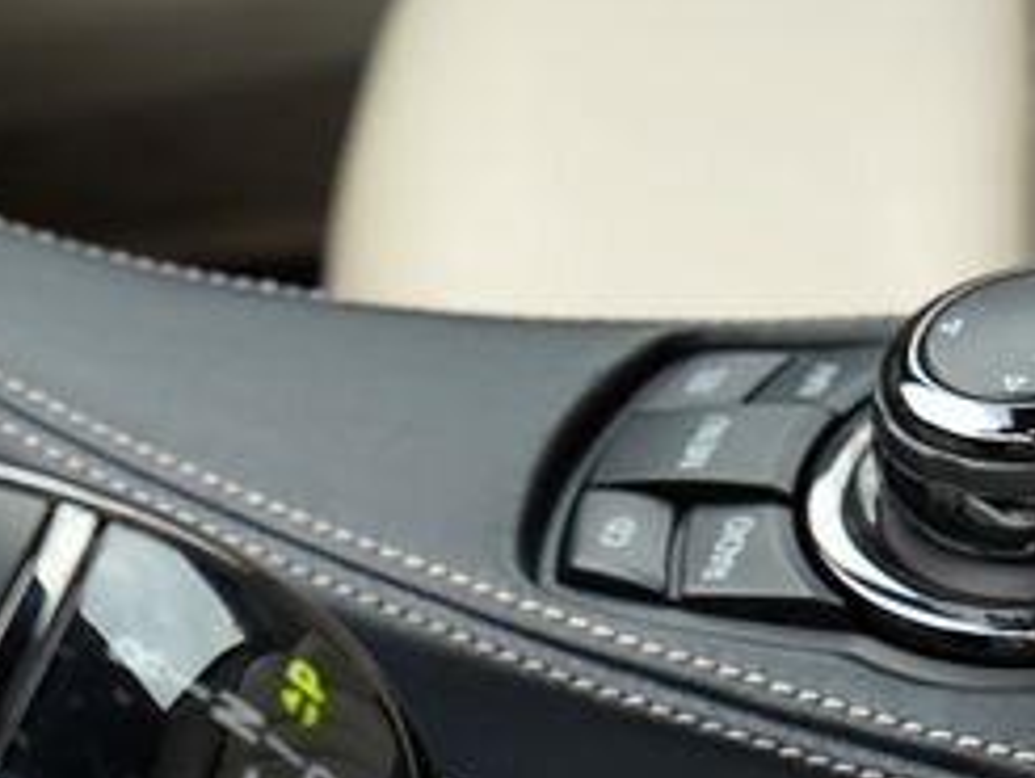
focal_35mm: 96
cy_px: 1352
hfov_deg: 20.4
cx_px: 446
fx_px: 2873
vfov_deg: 13.9
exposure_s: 1/125
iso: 100
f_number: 4.5
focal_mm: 24
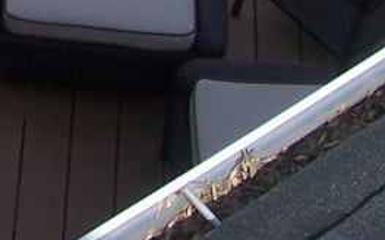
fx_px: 1919
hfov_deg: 10.8
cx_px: -266
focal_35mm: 183
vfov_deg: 6.6
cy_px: -442
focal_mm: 5.6
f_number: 5.6
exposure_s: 1/500
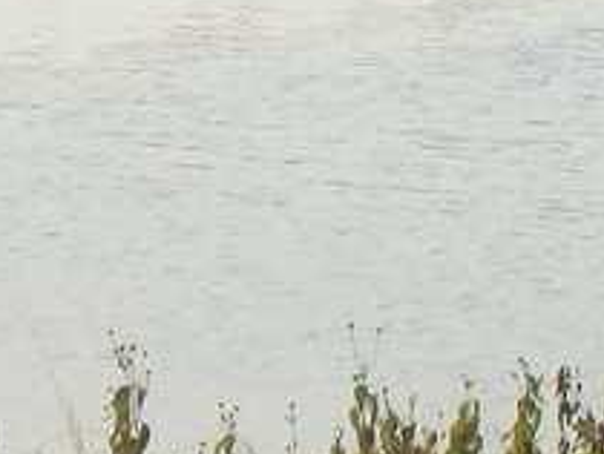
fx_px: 10097
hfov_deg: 3.4
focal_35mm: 578
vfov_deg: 2.6
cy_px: -546
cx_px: 791
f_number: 5.6
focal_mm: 17
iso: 125
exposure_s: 1/500
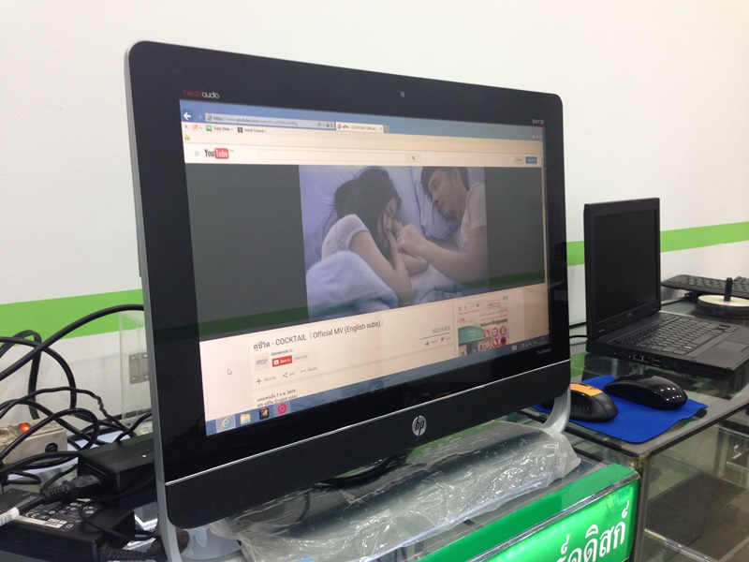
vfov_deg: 42.9
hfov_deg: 55.4
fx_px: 714
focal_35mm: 33
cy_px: 281
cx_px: 374
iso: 50
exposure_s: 1/24
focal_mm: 4.12
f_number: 2.4
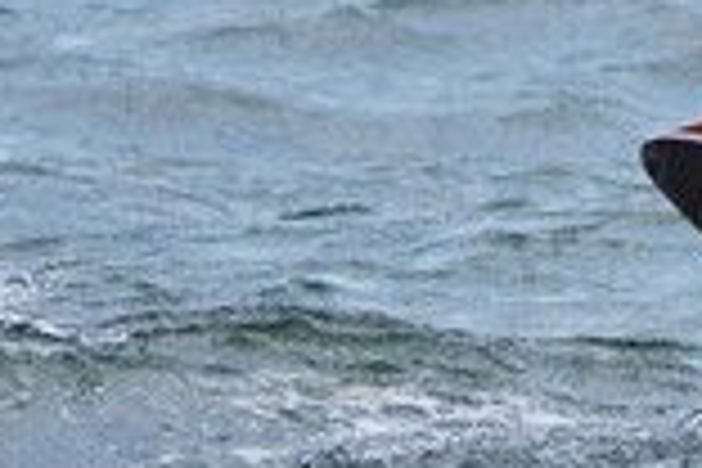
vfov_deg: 1.0
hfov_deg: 1.5
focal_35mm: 1418
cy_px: -52
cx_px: 1696
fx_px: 27649
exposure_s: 1/1250
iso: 250
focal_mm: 184
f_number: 5.6
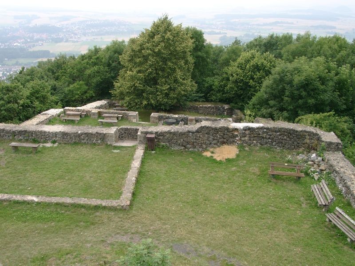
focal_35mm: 35
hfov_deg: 52.6
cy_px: 133
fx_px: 359
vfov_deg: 40.7
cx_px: 178
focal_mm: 7.39
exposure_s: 1/132
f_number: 4
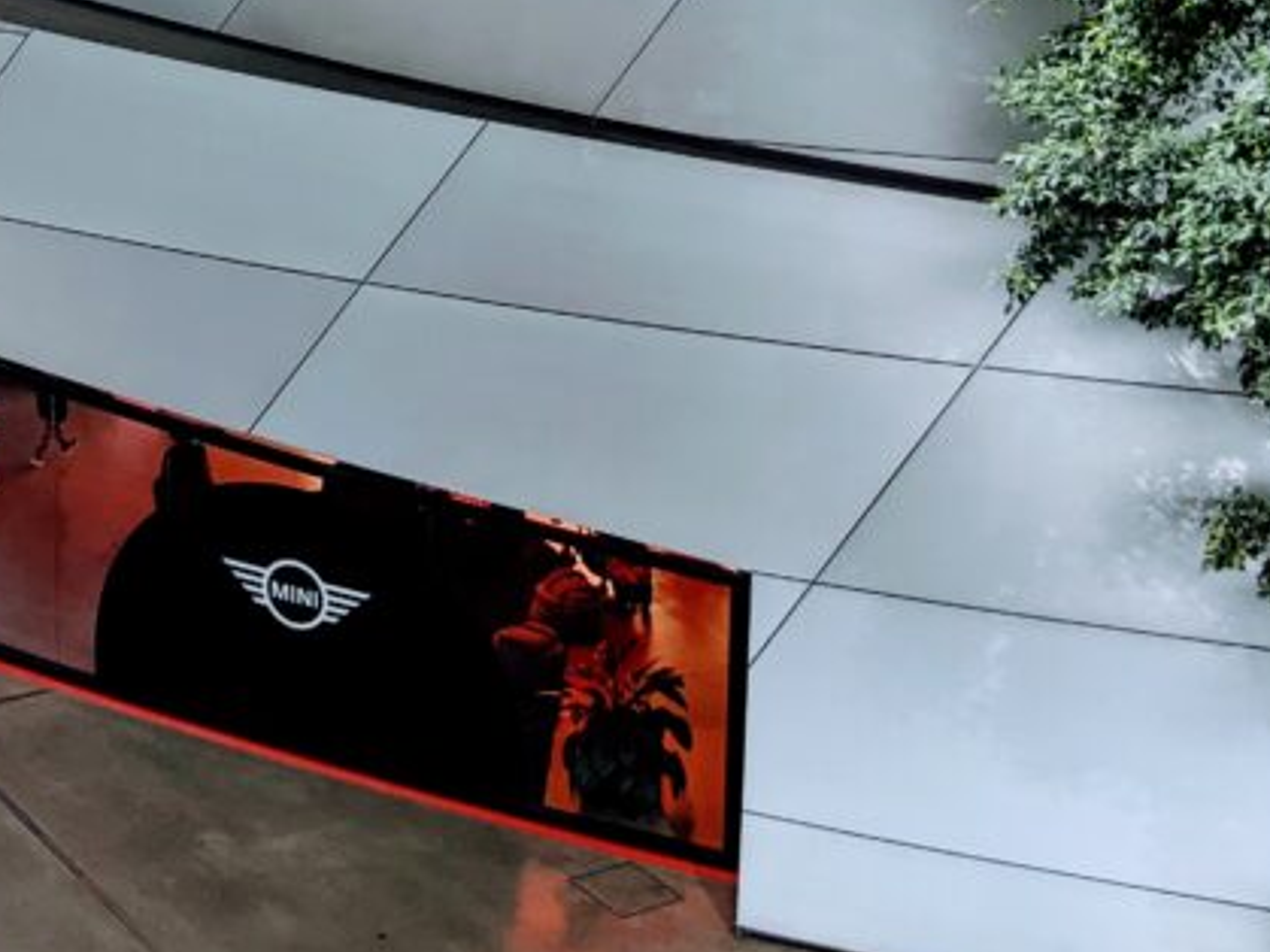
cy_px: -39
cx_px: -139
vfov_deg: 21.3
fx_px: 2421
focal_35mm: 66
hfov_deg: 26.9
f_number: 1.8
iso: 79
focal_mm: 4.44
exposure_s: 1/99.9
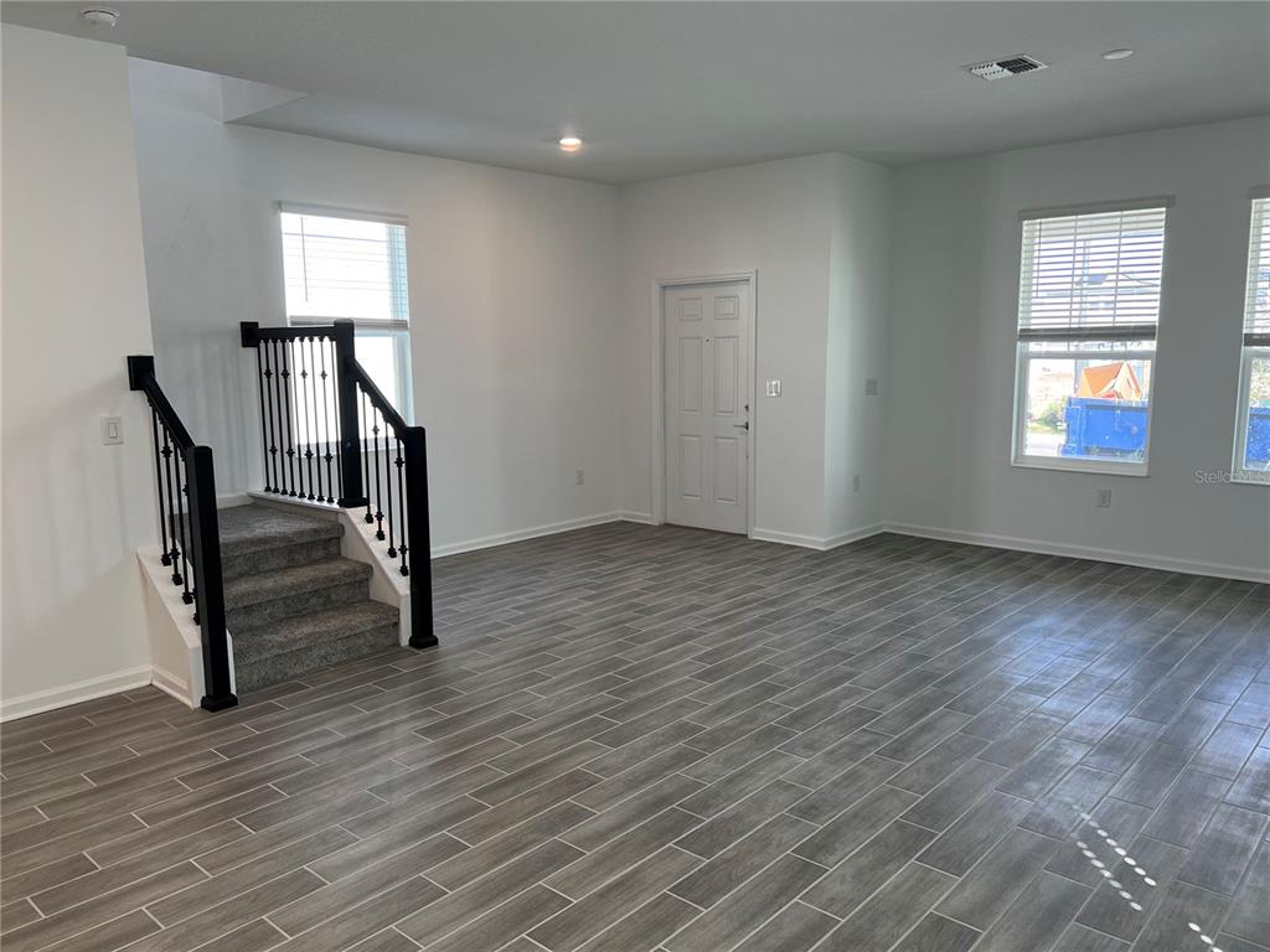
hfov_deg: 67.3
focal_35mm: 26
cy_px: 476
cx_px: 635
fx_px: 954
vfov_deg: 53.1
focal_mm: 5.7
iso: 64
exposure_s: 1/125
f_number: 1.5
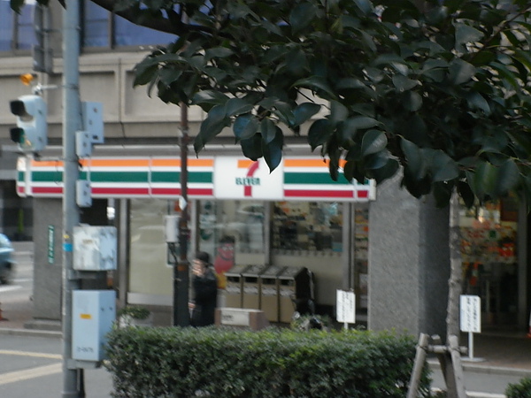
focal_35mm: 112
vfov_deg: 13.2
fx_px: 1718
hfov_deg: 17.6
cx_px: 266
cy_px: 199
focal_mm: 20
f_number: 6.2
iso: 200
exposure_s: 1/25
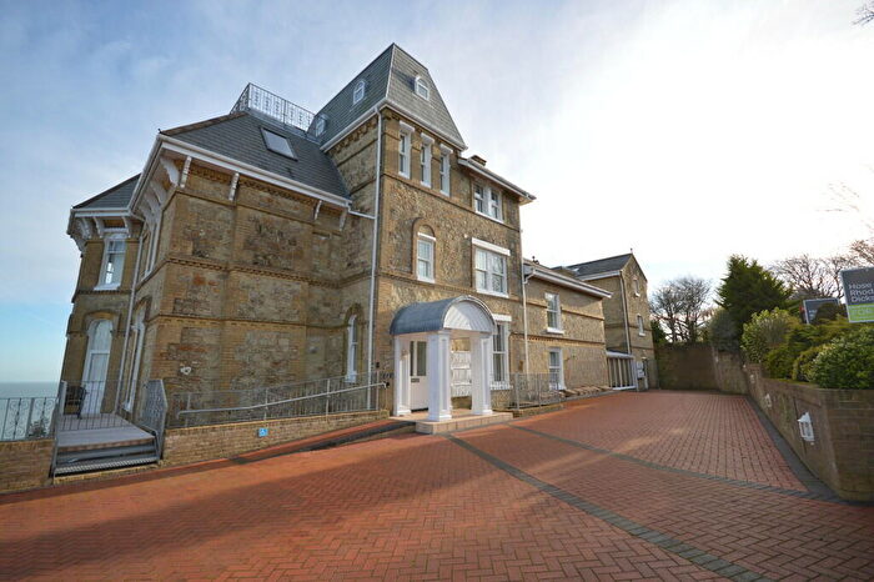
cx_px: 437
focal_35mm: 15
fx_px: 364
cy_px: 291
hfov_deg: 100.4
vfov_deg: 77.3
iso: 100
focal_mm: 10
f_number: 6.3
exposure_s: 1/200
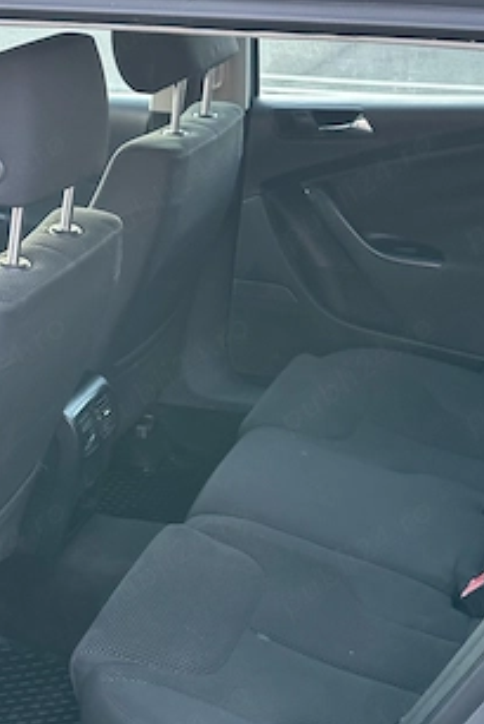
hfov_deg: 20.9
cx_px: 220
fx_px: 1309
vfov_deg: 30.9
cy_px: 403
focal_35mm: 65
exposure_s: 1/30
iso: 640
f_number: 1.78
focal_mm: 6.86
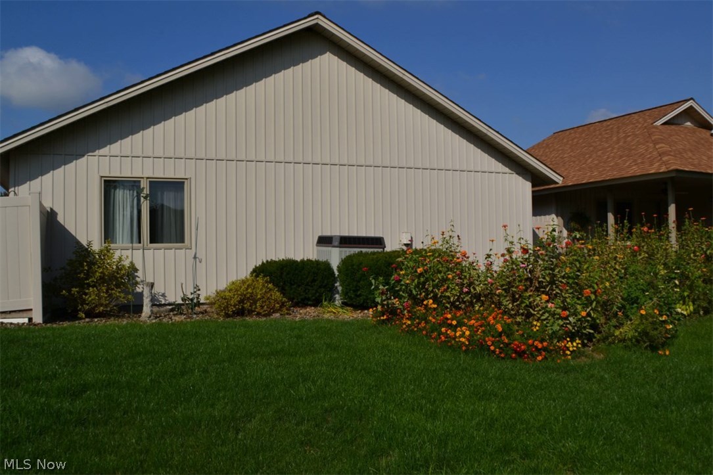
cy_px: 238
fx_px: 772
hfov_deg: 49.6
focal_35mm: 39
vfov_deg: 34.2
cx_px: 356
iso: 100
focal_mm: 26
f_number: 13
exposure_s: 1/200
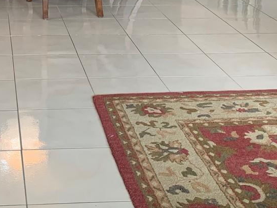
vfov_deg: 18.5
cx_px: 59
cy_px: -35
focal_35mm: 76
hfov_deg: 25.2
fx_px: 609
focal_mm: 4.25
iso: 80
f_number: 1.8
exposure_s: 1/60
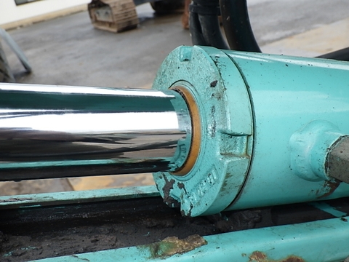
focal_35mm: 42
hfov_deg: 44.8
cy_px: 131
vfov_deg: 34.3
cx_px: 174
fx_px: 423
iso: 125
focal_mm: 7.5
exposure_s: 1/250
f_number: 4.2
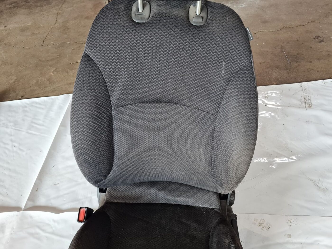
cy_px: 124
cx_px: 166
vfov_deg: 53.1
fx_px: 249
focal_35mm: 26
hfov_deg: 67.3
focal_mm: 5.4
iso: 125
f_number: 1.8
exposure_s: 1/100
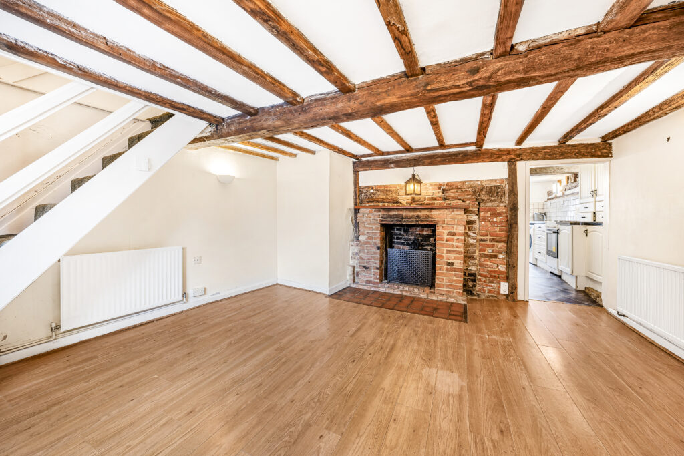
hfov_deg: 112.6
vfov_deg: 90.0
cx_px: 342
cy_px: 228
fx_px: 228
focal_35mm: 12
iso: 100
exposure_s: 2
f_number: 8
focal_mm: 12
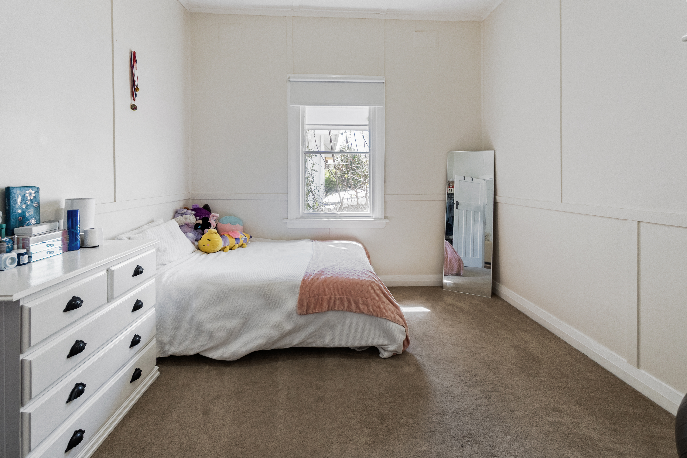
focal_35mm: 15
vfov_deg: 77.3
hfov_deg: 100.4
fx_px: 286
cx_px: 344
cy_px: 229
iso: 500
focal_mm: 10
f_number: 9
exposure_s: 1/8
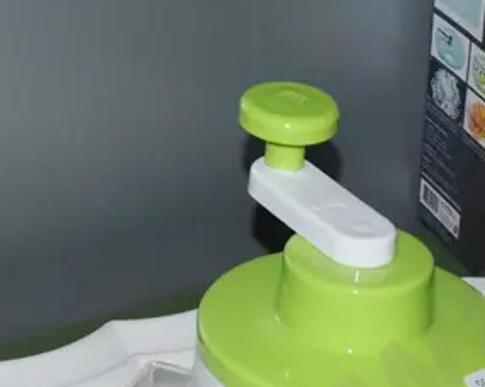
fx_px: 1806
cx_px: 441
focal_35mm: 126
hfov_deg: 15.1
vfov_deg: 12.1
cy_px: 358
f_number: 5.6
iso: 2500
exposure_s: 1/160
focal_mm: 18
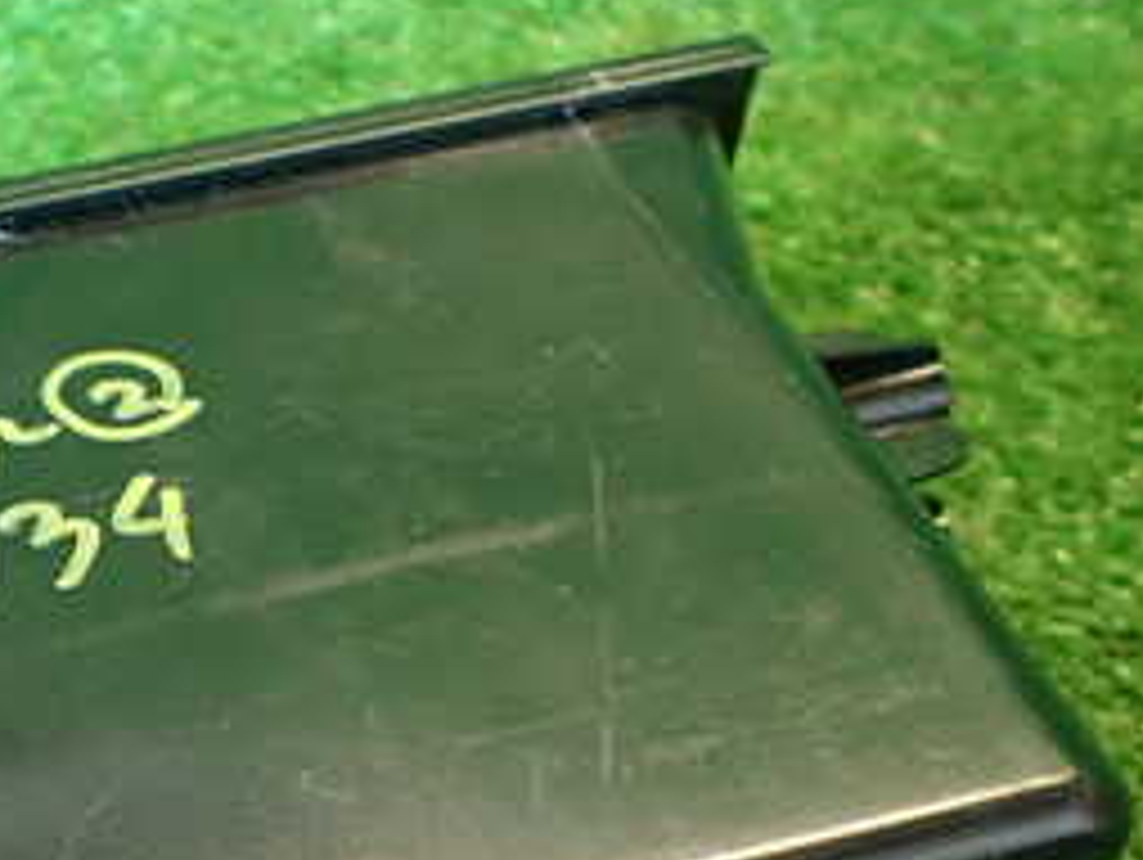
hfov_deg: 30.1
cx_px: -40
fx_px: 1950
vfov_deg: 24.3
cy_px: 734
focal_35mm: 59
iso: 320
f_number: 2
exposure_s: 1/30
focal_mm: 4.5
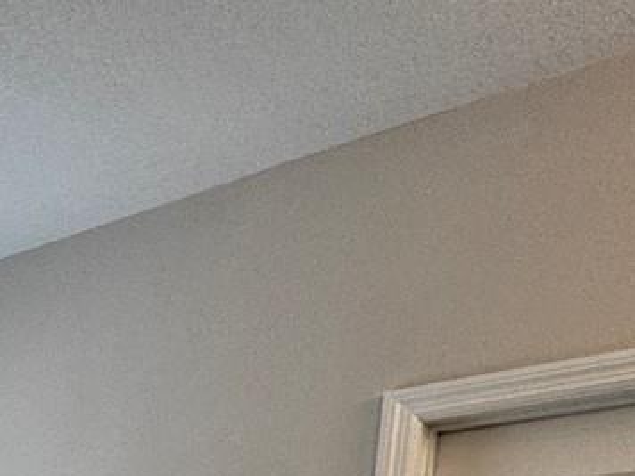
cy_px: 899
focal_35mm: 63
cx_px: -414
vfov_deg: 17.8
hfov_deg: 22.5
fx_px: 1156
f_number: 2.2
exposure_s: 1/120
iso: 80
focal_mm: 2.22
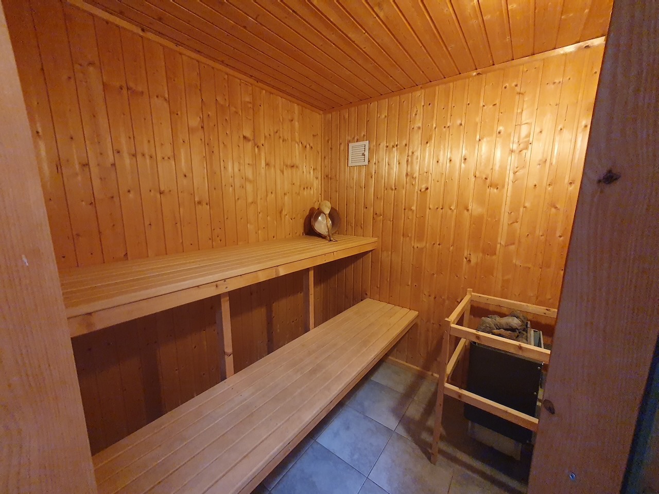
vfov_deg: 90.0
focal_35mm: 13
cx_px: 330
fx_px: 248
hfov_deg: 106.2
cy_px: 247
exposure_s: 1/33
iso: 640
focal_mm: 1.8
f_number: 2.2
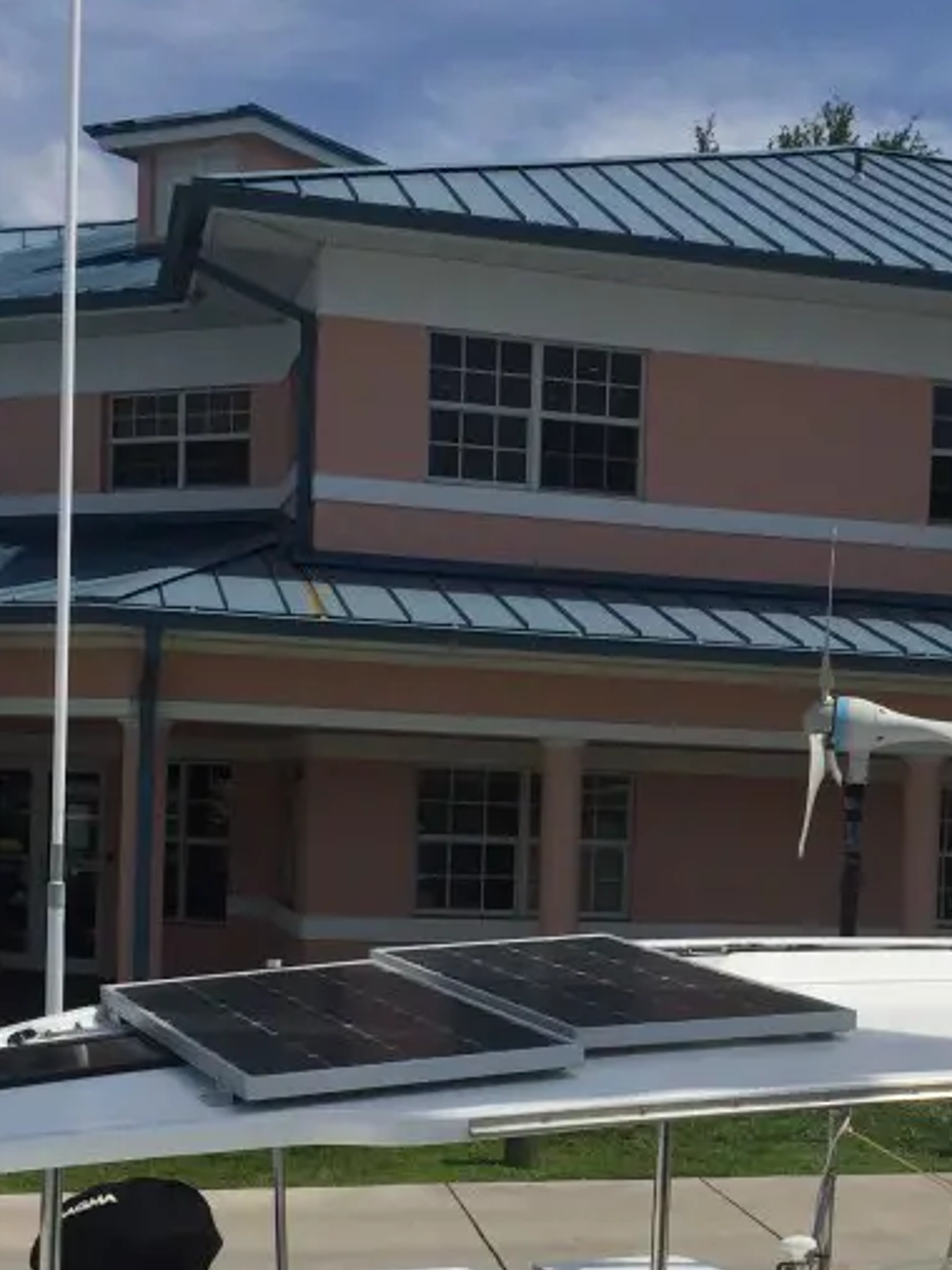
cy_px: 899
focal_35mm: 61
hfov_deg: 23.4
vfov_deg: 31.3
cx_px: 859
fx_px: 2238
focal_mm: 4.15
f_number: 2.2
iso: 32
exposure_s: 1/5650
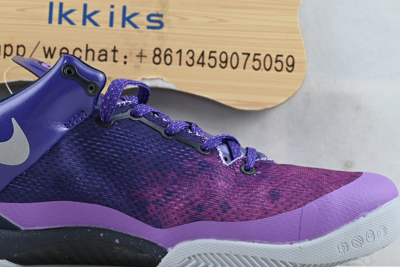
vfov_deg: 17.6
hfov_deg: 26.0
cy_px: 151
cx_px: 127
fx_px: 860
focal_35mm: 77
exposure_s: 1/40
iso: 100
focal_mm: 31.5
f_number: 5
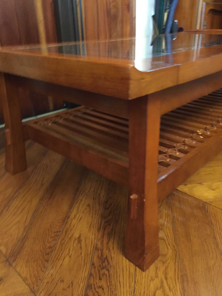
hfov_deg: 48.2
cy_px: 148
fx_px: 248
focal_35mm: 29
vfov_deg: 61.7
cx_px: 111
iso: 500
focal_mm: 4.15
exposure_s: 1/15
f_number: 2.2
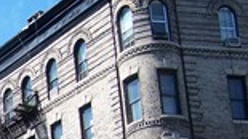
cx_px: -99
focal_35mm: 120
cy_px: 236
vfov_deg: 9.7
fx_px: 789
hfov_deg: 16.6
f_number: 2.8
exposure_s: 1/500
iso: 80
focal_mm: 6.3
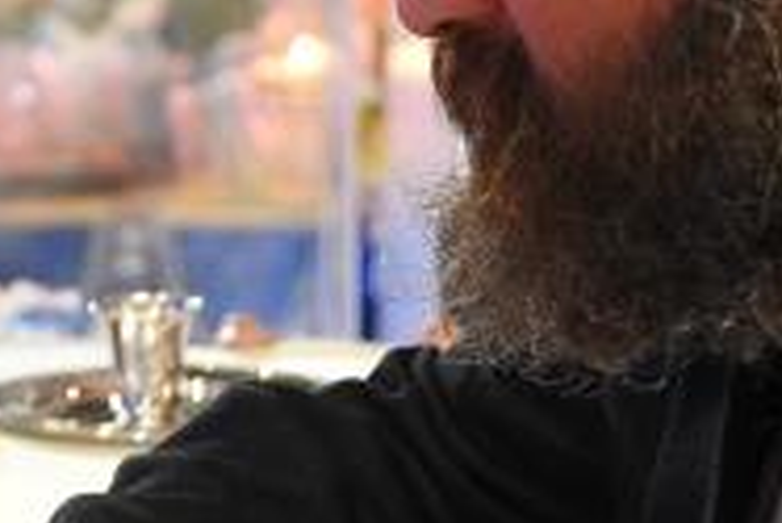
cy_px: 82
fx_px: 6174
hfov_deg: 7.1
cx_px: -481
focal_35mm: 284
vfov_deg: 4.8
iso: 1600
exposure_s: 1/125
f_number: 4
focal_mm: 52
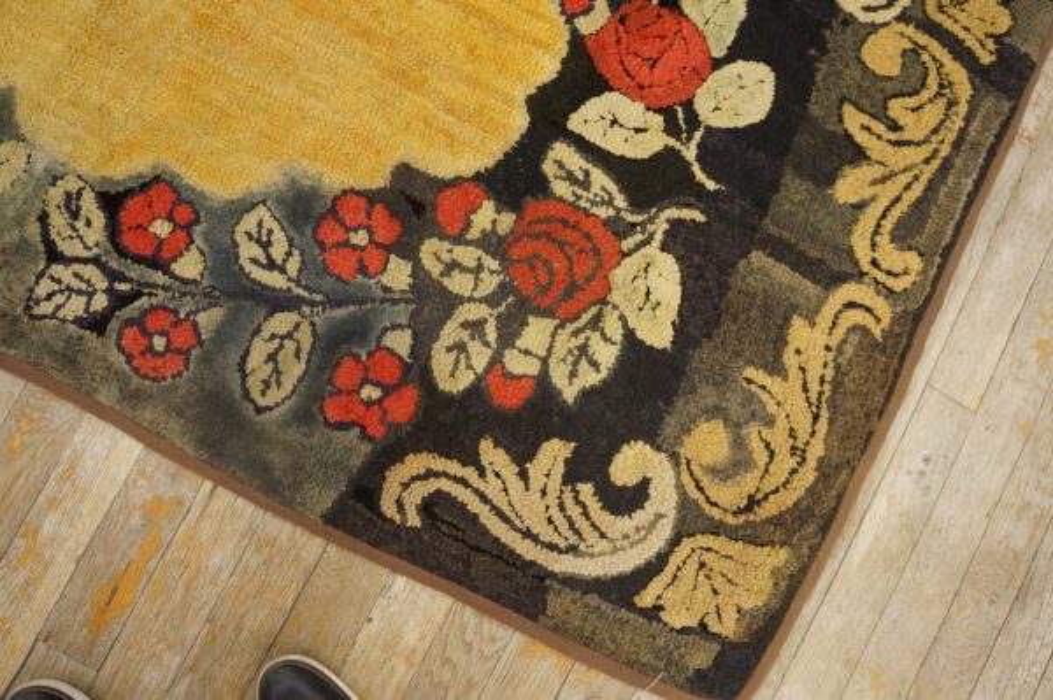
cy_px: 350
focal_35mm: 27
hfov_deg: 67.4
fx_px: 789
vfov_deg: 47.9
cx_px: 526
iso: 1600
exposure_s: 1/60
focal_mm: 18
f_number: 4
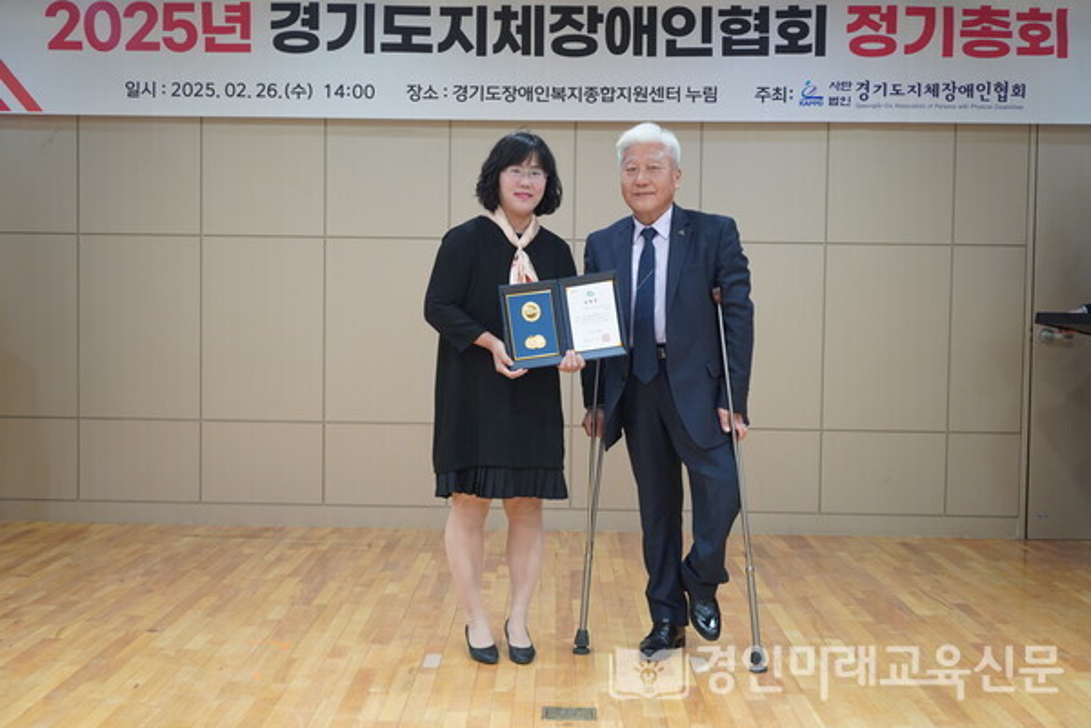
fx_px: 1273
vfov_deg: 31.9
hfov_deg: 46.4
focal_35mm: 42
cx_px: 546
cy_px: 364
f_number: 4
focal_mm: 42
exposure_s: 1/160
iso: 2000
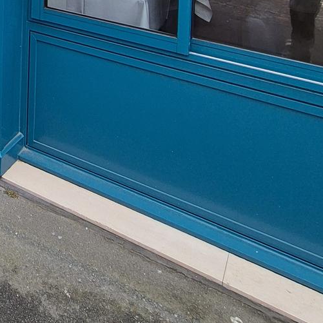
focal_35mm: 44
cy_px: -150
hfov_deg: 29.8
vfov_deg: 27.6
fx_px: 464
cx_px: -108
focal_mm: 2.2
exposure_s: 1/772
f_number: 2.2
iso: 50
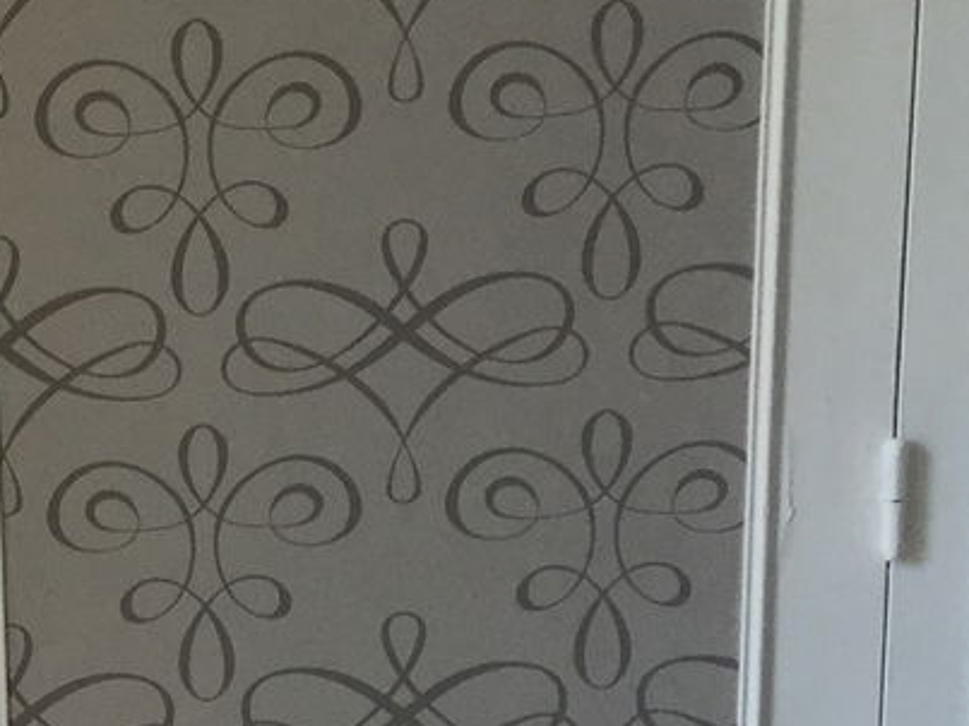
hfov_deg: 15.6
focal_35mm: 123
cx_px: -111
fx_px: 3442
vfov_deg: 11.9
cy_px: 772
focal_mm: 3.3
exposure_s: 1/33
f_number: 2.4
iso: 25
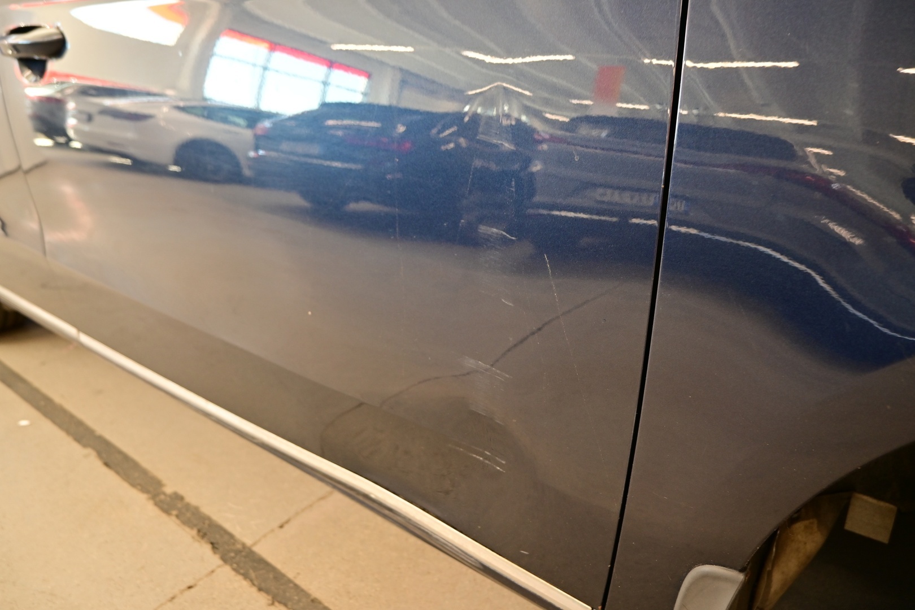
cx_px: 458
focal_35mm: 24
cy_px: 305
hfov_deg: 73.7
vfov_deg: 53.1
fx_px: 610
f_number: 3.5
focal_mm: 16
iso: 320
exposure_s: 1/25
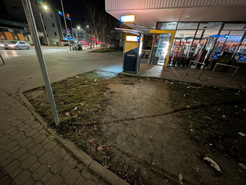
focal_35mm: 12
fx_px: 85
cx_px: 123
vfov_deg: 94.7
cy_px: 92
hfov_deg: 110.4
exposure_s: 1/12.5
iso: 425
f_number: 1.7
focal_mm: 2.02
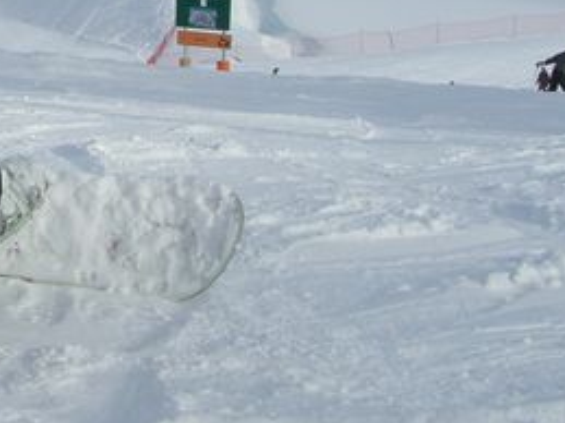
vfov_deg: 15.4
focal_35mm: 94
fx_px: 1534
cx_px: 0
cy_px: -26
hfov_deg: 20.2
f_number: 4.3
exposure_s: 1/640
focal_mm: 6.2
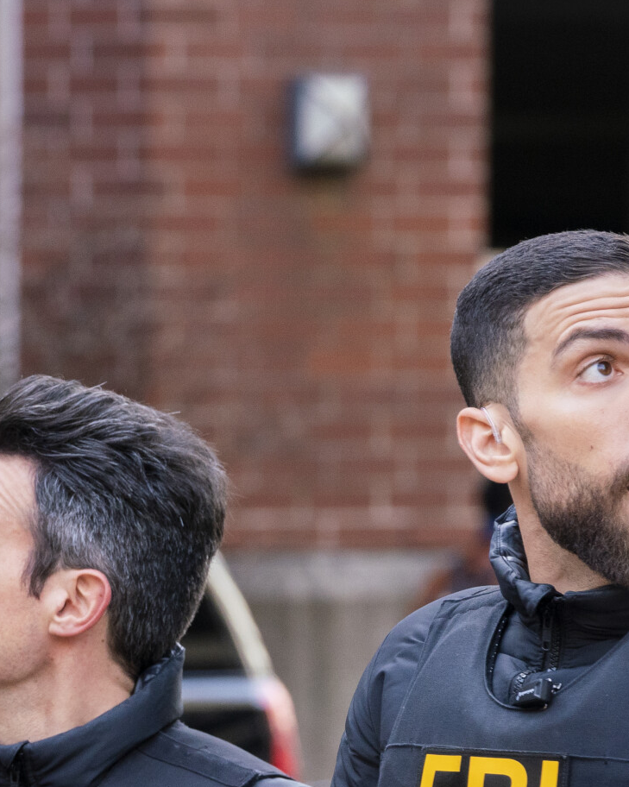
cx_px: -207
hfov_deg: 2.6
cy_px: 839
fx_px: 13736
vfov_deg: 3.3
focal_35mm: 590
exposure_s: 1/200
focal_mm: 191
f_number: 7.1
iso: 1000
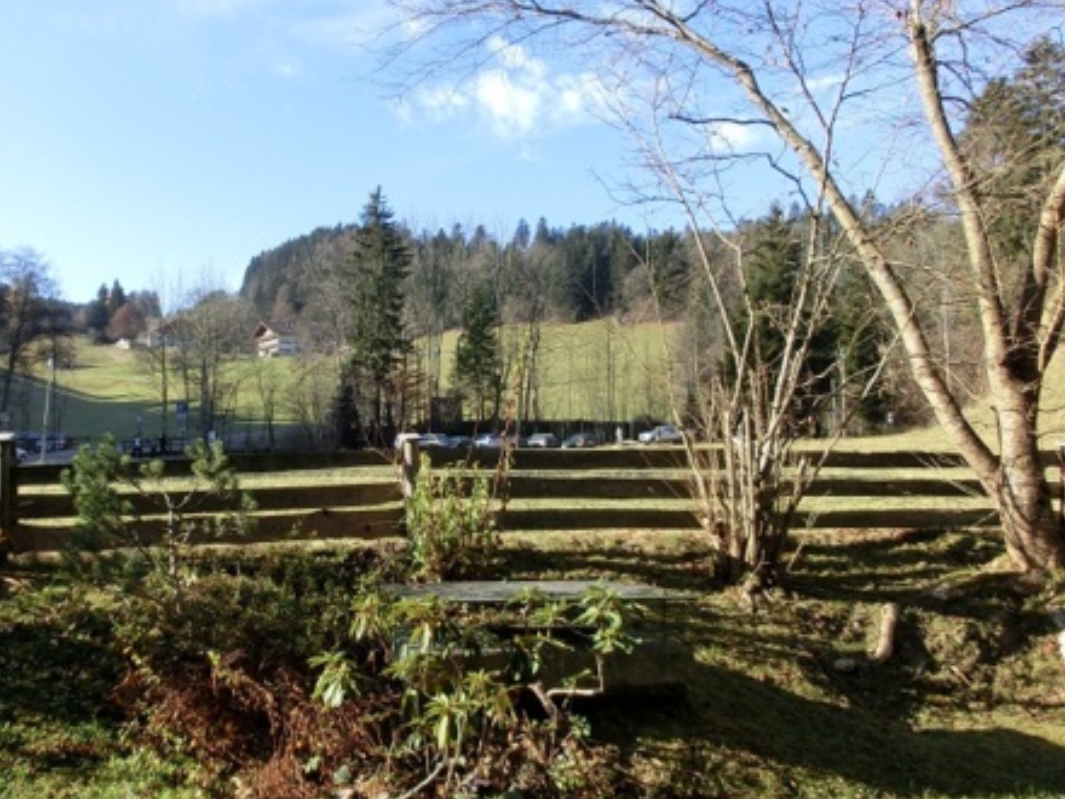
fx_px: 985
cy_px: 436
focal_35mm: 32
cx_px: 357
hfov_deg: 55.7
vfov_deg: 44.1
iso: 100
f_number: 3
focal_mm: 4.24
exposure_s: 1/500
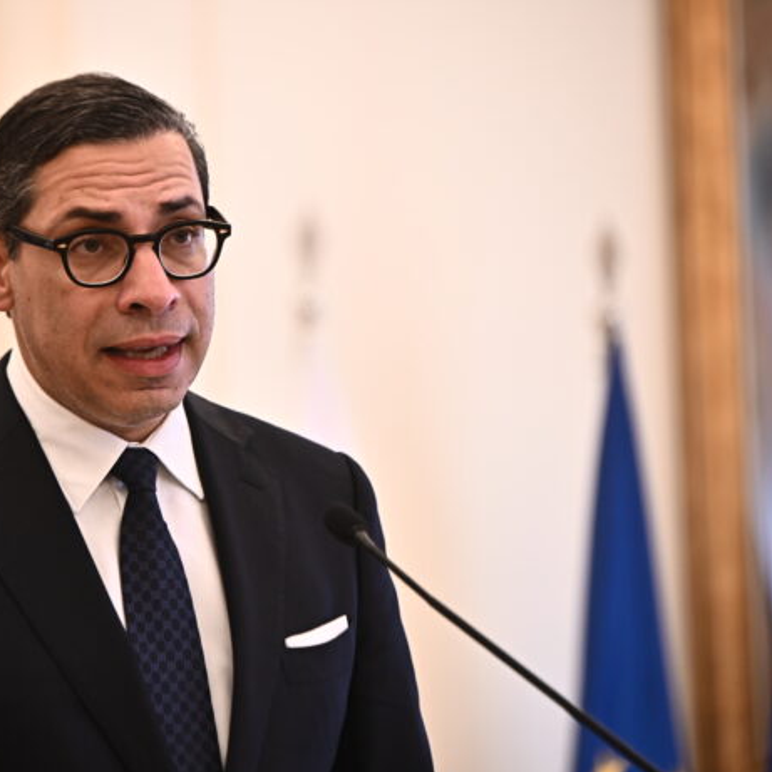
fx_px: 5500
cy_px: 387
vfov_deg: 8.0
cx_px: 238
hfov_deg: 8.0
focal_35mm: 218
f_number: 3.2
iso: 1600
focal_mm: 170
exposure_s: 1/125
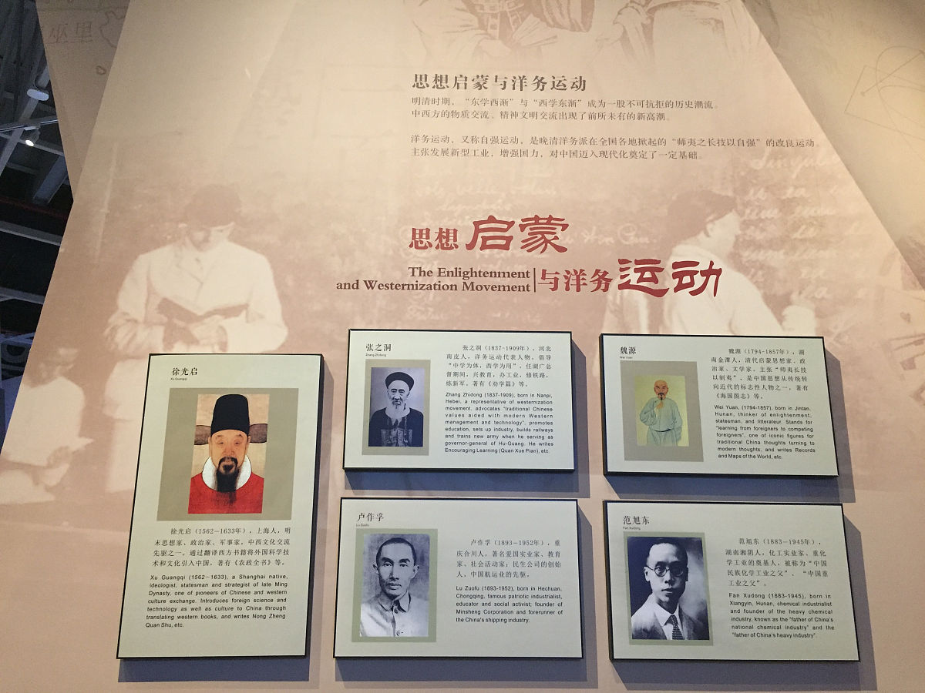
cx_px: 462
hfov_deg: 61.7
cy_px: 346
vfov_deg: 48.2
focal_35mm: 29
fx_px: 775
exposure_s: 1/33
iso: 250
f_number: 2.2
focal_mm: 4.15
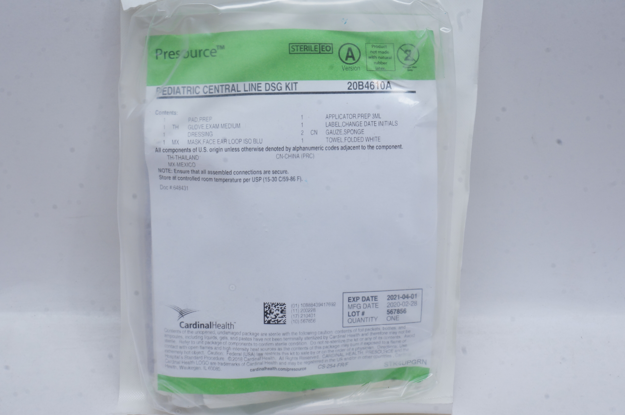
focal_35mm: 63
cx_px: 312
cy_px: 208
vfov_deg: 21.5
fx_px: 1093
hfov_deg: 31.9
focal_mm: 42
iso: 400
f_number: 20
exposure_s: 1/5
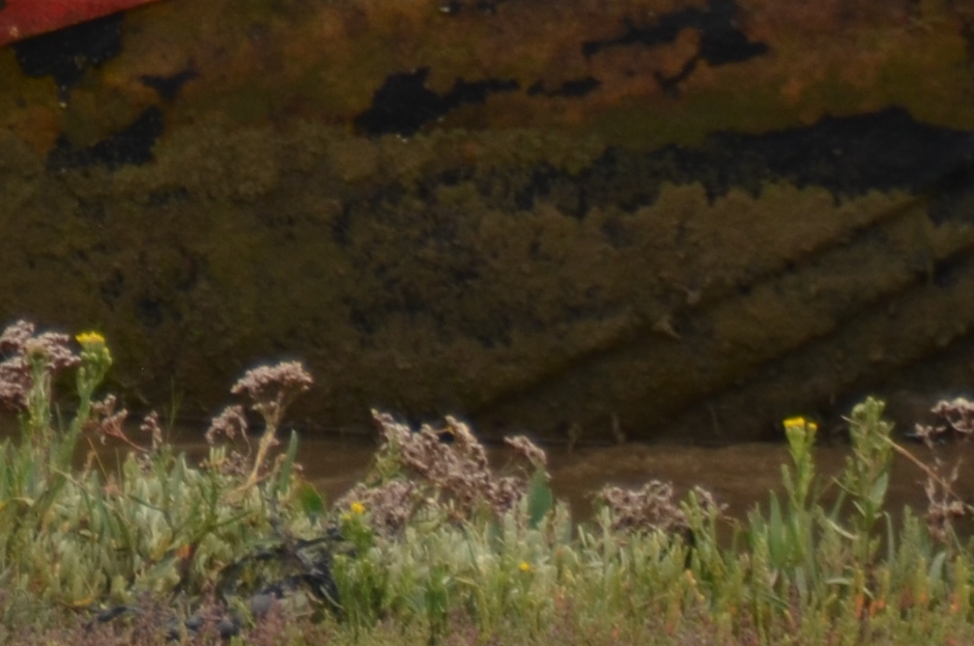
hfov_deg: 1.3
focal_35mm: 1572
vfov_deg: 0.9
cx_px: -471
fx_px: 42452
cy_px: -454
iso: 200
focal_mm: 200
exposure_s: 1/200
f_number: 5.6
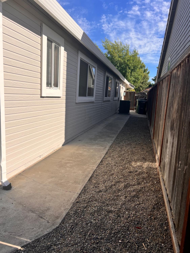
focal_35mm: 26
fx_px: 190
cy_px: 126
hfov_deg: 53.1
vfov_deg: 67.3
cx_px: 95
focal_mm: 5.7
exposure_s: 1/4444
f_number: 1.5
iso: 50
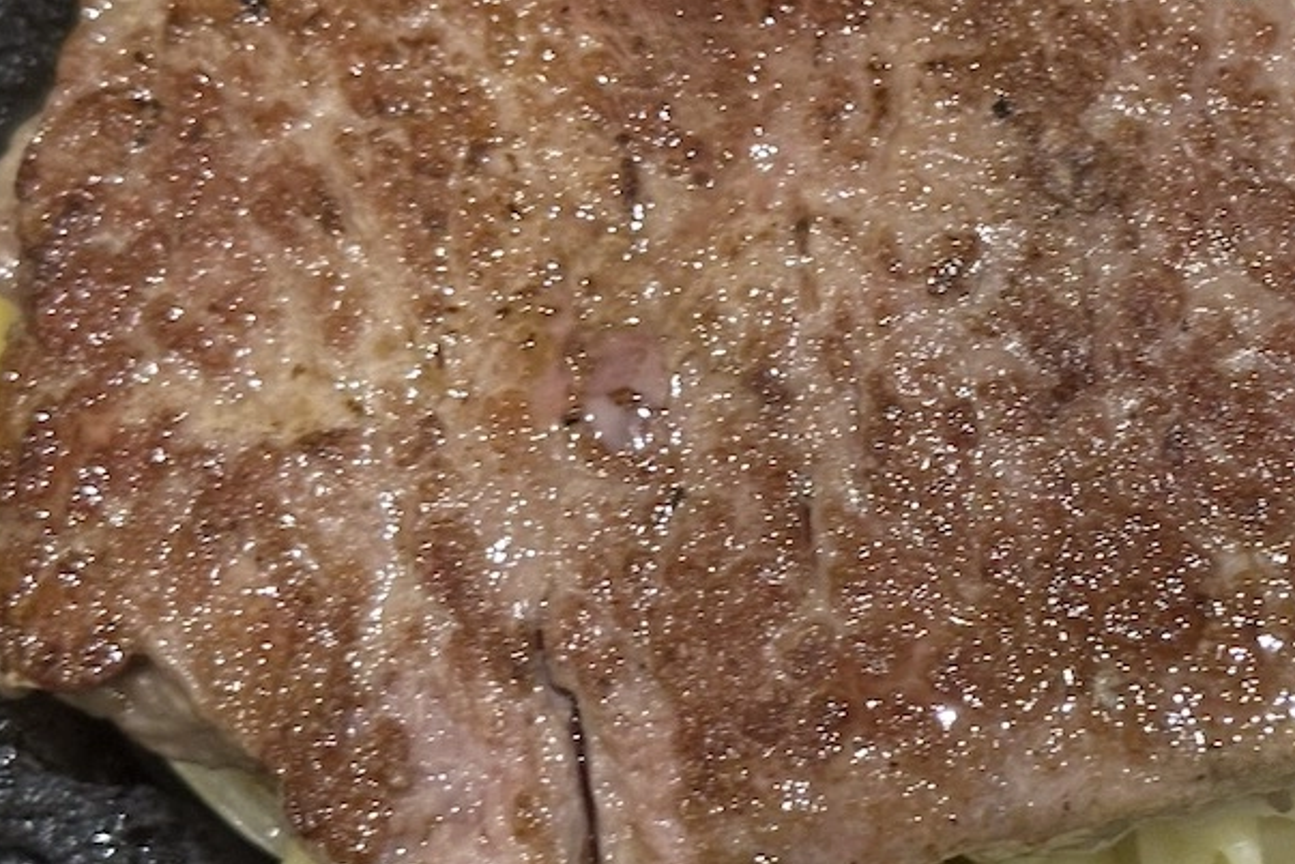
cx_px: 1325
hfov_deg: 18.7
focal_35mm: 106
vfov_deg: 12.9
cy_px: 438
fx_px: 3813
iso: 250
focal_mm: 6.9
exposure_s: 1/60
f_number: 1.8
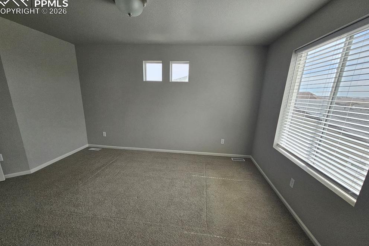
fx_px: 144
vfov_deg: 80.9
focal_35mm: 14
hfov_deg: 104.2
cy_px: 136
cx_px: 184
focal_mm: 2.2
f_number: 2.2
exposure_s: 1/359
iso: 64
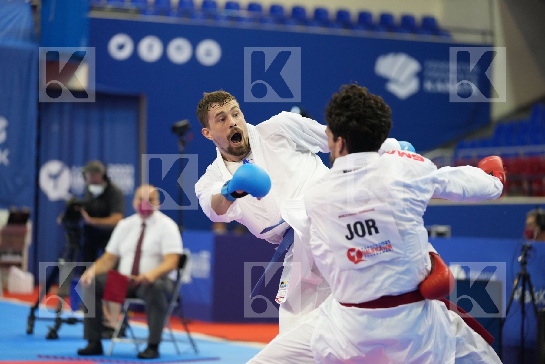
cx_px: 272
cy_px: 182
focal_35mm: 126
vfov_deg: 10.9
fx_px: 1907
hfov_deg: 16.3
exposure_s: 1/1000
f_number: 2.8
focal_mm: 126
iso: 4000
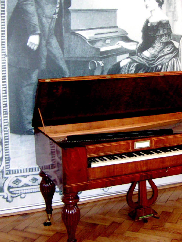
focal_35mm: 56
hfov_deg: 25.9
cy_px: 92
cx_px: 130
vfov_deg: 34.2
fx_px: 393
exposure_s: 1/19.1
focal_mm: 5.4
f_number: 2.8
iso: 200
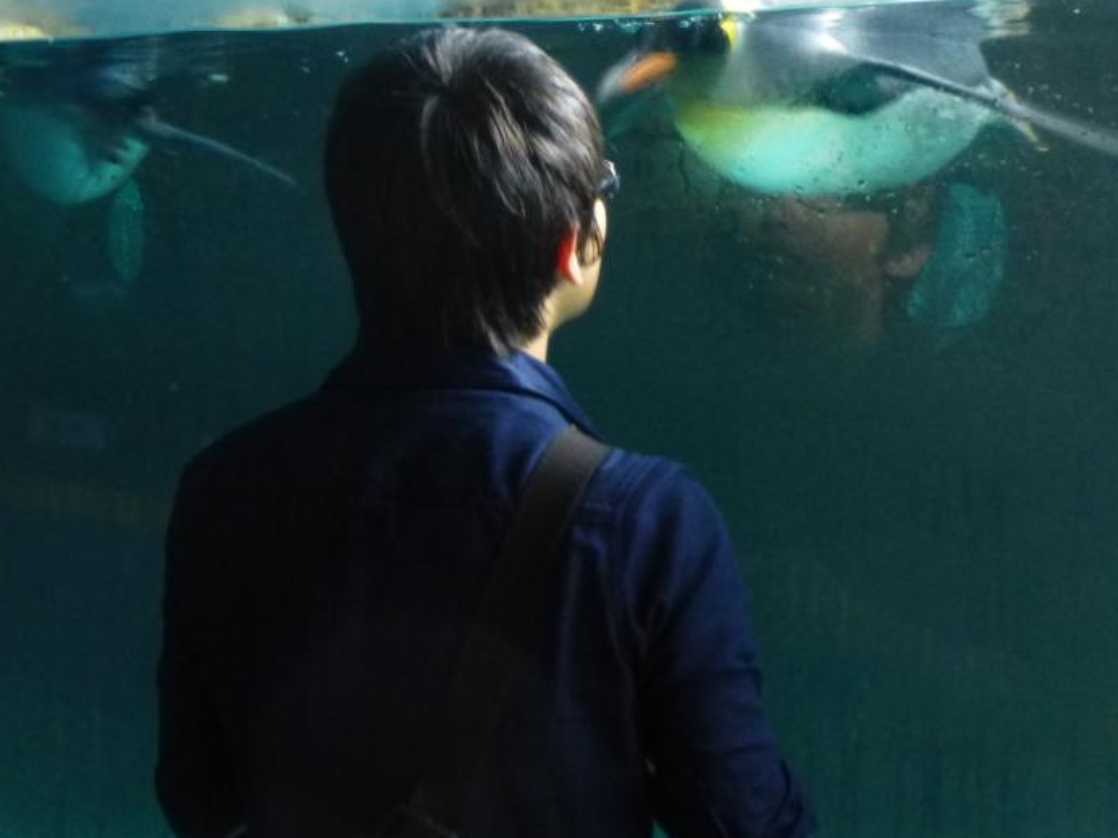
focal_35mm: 64
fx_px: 2067
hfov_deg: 30.2
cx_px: 502
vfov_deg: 22.7
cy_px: 220
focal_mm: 7.4
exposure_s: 1/8
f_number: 3.8
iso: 800
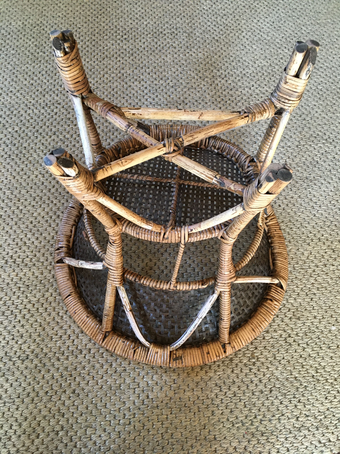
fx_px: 380
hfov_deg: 48.2
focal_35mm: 29
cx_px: 170
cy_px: 227
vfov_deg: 61.7
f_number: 2.2
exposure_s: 1/33
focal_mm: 4.15
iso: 200
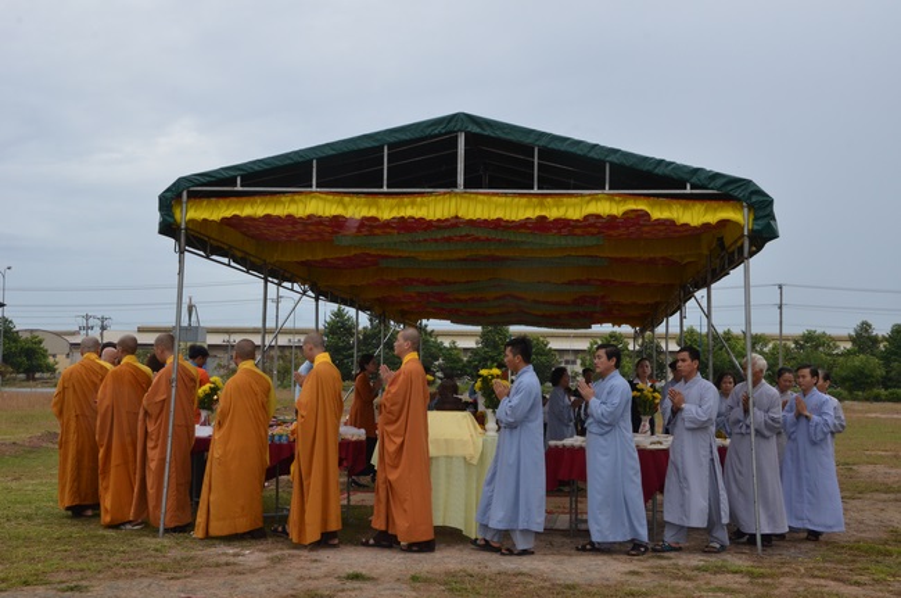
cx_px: 450
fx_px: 1312
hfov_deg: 37.9
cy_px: 299
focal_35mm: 52
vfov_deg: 25.7
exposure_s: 1/250
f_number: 16
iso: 640
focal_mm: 35
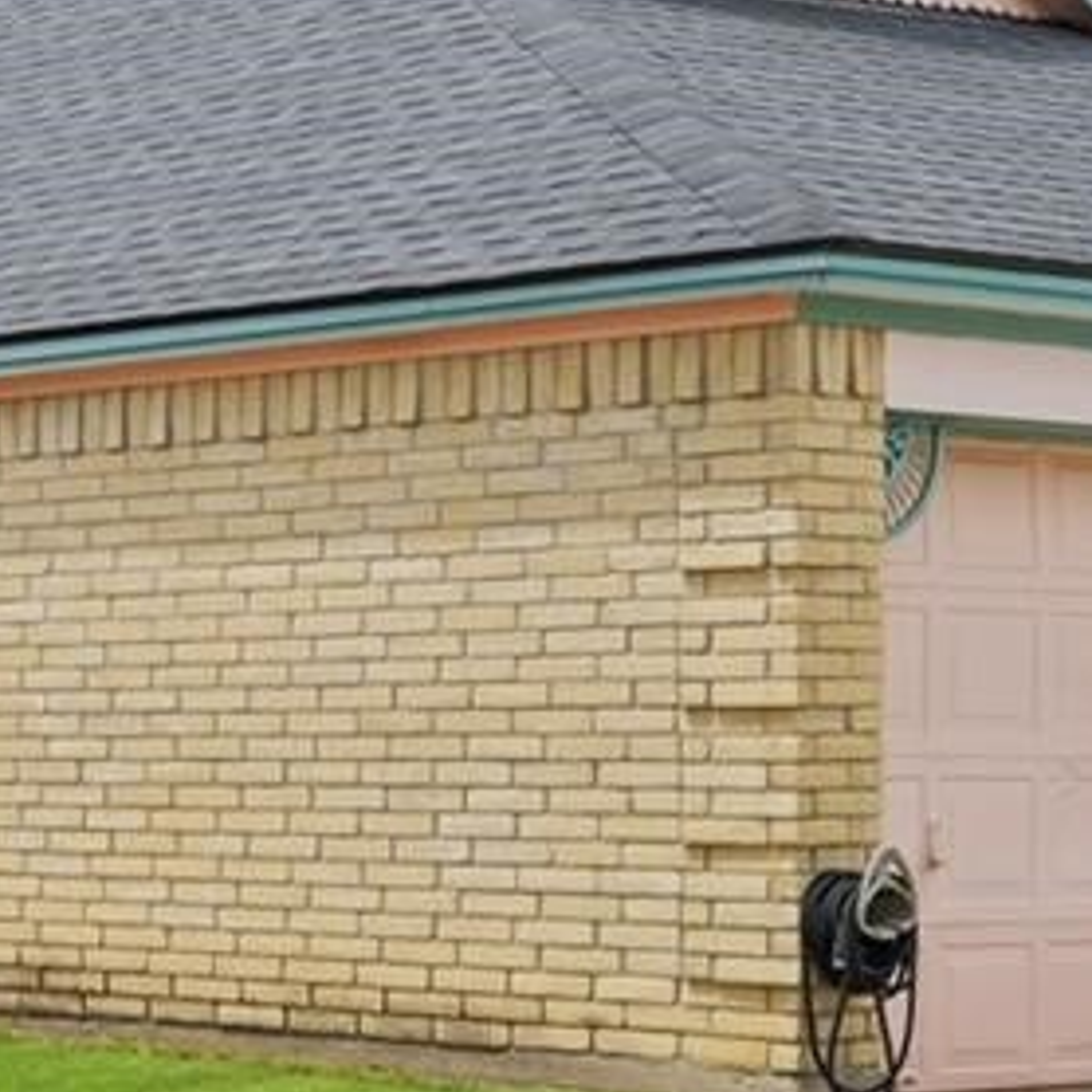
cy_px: 666
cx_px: -1874
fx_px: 3681
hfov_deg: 11.9
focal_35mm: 103
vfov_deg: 16.9
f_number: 5.6
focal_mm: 16.5
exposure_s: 1/200
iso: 100
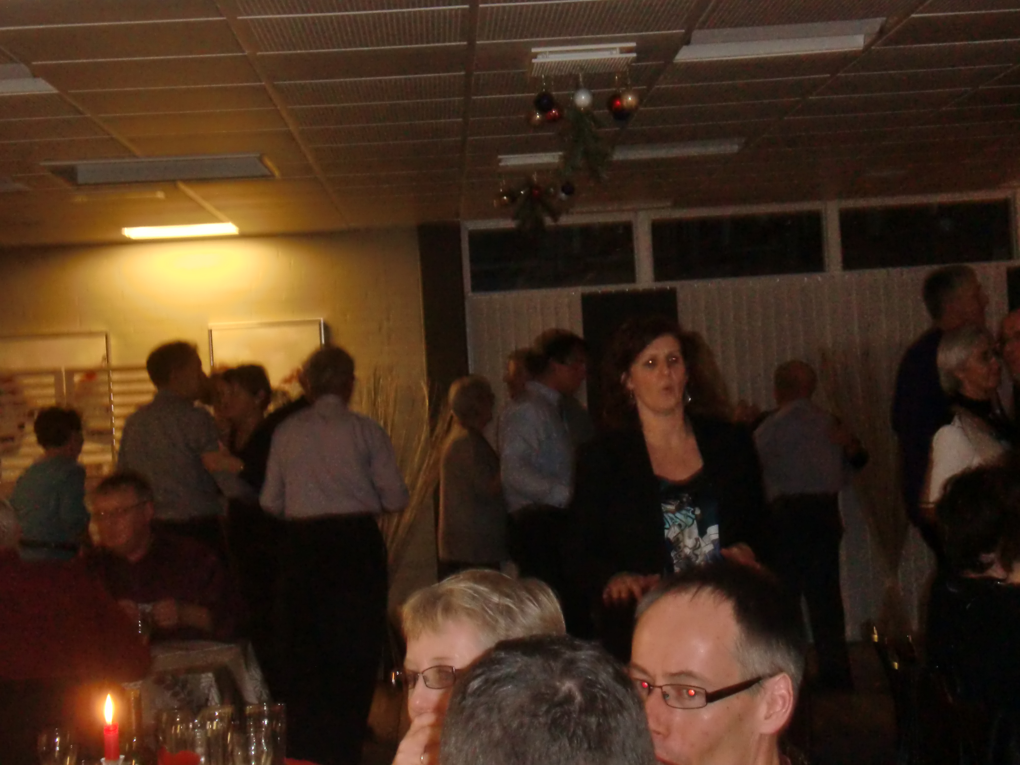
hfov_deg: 26.7
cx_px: 510
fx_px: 2151
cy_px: 382
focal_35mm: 73
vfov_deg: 20.2
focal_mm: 13.02
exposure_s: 1/15
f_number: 4.7
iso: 400
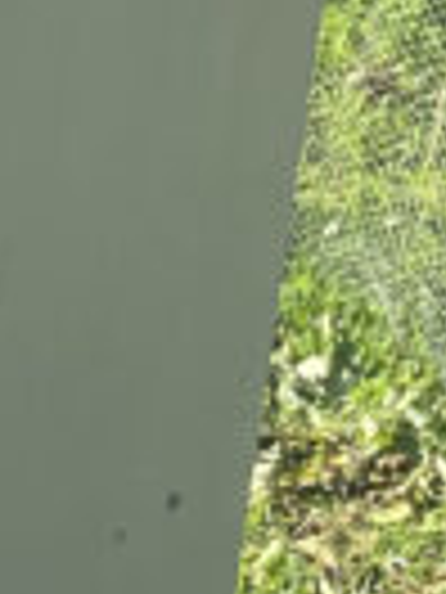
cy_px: 378
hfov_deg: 6.4
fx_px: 3470
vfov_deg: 9.8
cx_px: -1099
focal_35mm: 202
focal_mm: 4.2
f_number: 1.6
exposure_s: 1/2092
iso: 32
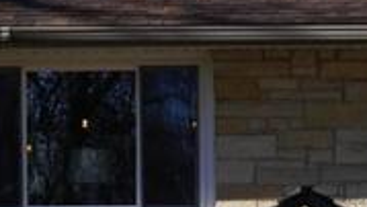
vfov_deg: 4.4
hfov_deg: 8.0
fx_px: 2620
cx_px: 197
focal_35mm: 269
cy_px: 515
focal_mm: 24
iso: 100
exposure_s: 1/500
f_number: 4.5
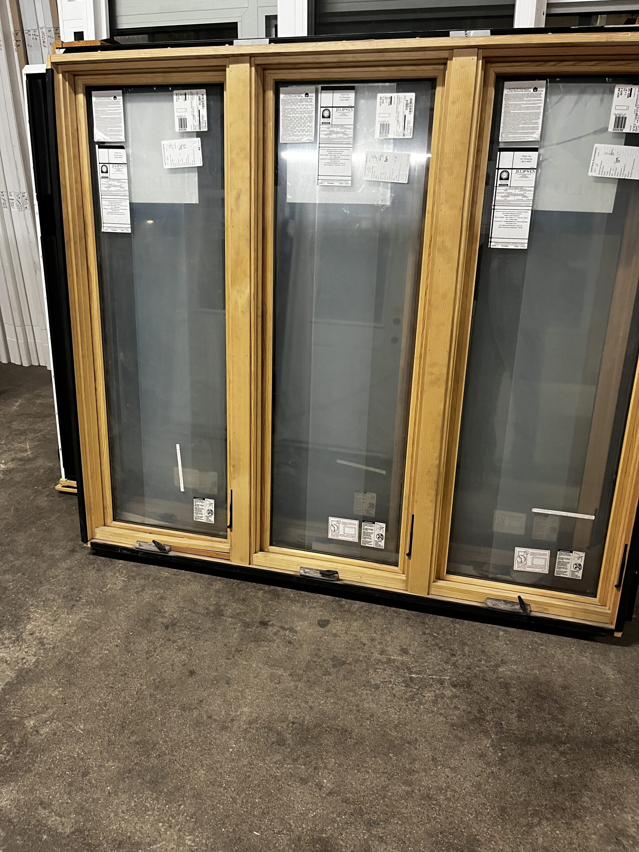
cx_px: 320
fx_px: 640
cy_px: 426
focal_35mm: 26
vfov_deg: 67.3
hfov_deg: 53.1
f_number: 1.6
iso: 250
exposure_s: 1/60
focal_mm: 5.1
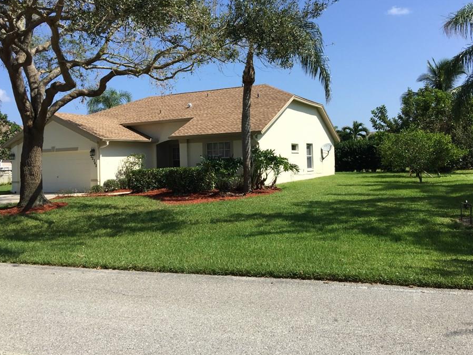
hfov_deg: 55.4
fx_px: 451
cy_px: 157
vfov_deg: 42.9
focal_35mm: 33
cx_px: 236
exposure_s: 1/1464
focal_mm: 4.15
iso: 32
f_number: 2.2
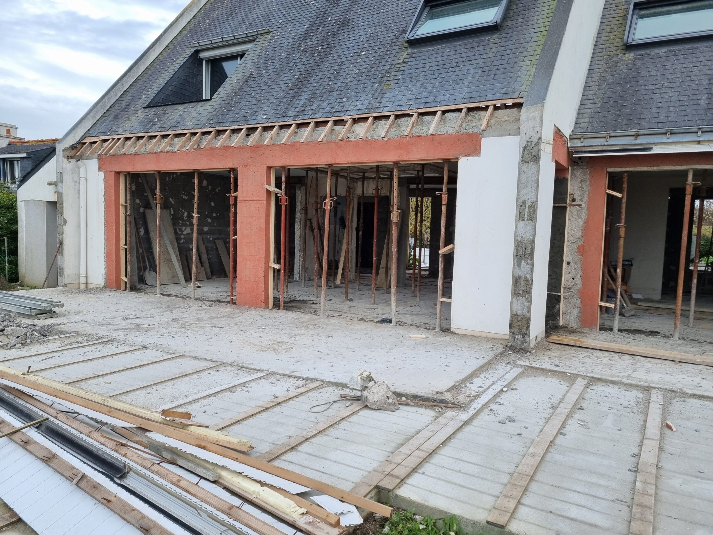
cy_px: 268
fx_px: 536
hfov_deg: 67.3
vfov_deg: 53.1
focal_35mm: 26
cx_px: 356
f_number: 1.8
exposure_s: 1/706
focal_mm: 5.4
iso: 50
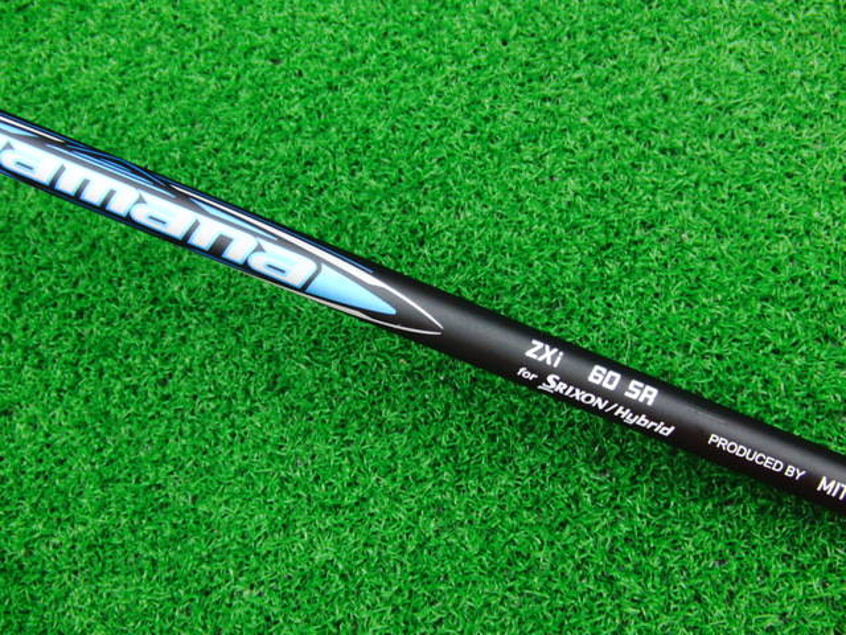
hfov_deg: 50.1
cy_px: 318
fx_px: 904
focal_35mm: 37
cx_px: 423
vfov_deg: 38.7
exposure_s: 1/25
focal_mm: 6.42
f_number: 3.6
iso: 400
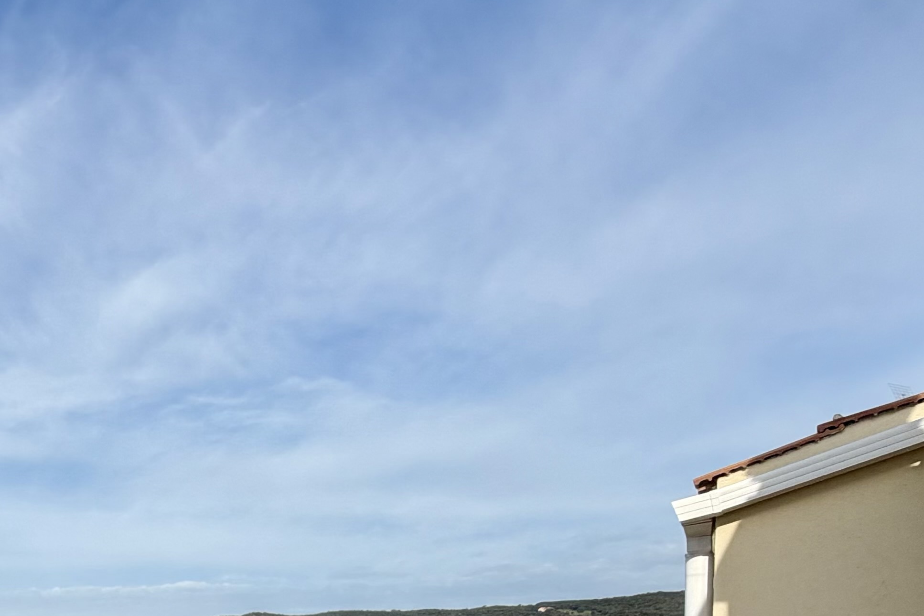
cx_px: -57
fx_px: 1103
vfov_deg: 26.9
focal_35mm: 43
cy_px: 774
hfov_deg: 38.7
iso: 20
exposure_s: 1/864
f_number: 2.2
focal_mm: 2.22
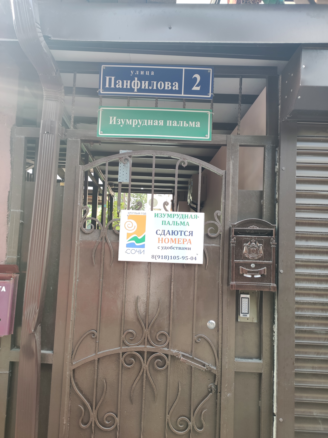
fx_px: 215
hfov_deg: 74.6
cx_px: 164
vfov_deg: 91.1
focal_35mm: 17
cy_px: 219
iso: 108
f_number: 1.79
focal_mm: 4.74
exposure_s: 1/50
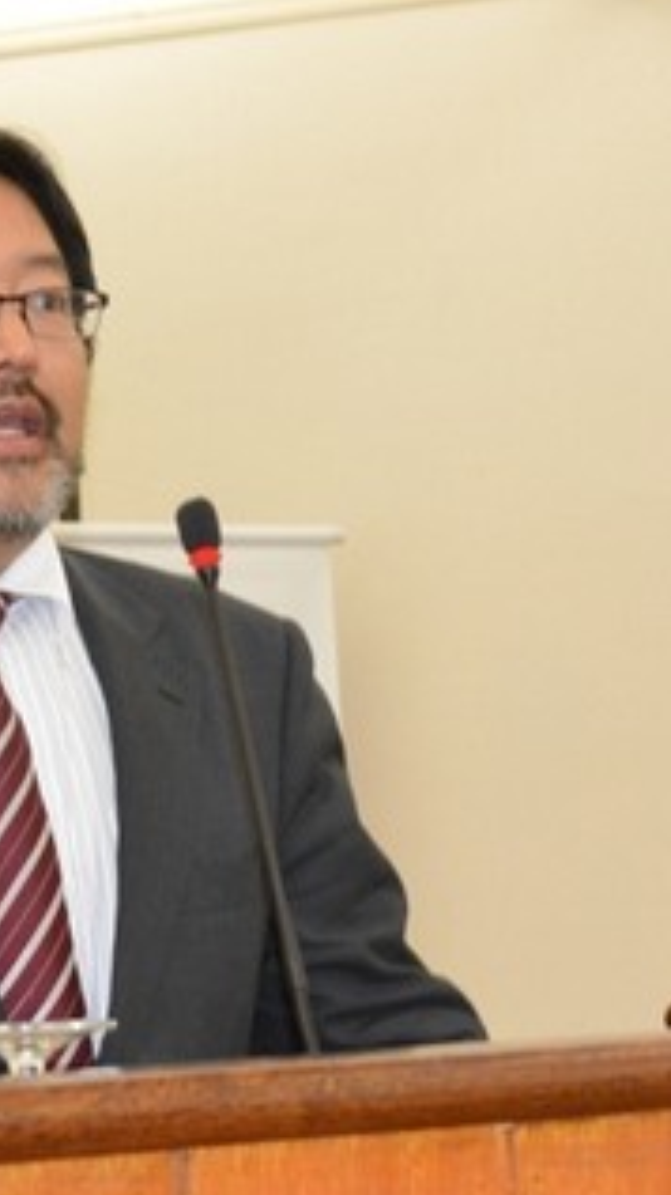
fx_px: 3516
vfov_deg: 19.3
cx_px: -23
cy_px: 599
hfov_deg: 10.8
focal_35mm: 111
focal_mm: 70
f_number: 11
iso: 6400
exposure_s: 1/80
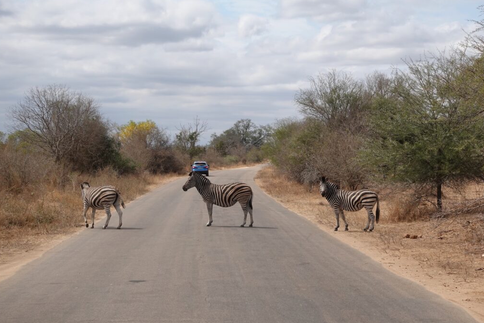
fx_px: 1116
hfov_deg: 24.5
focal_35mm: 83
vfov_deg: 16.5
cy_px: 172
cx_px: 273
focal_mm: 25.7
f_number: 5.6
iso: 125
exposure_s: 1/667
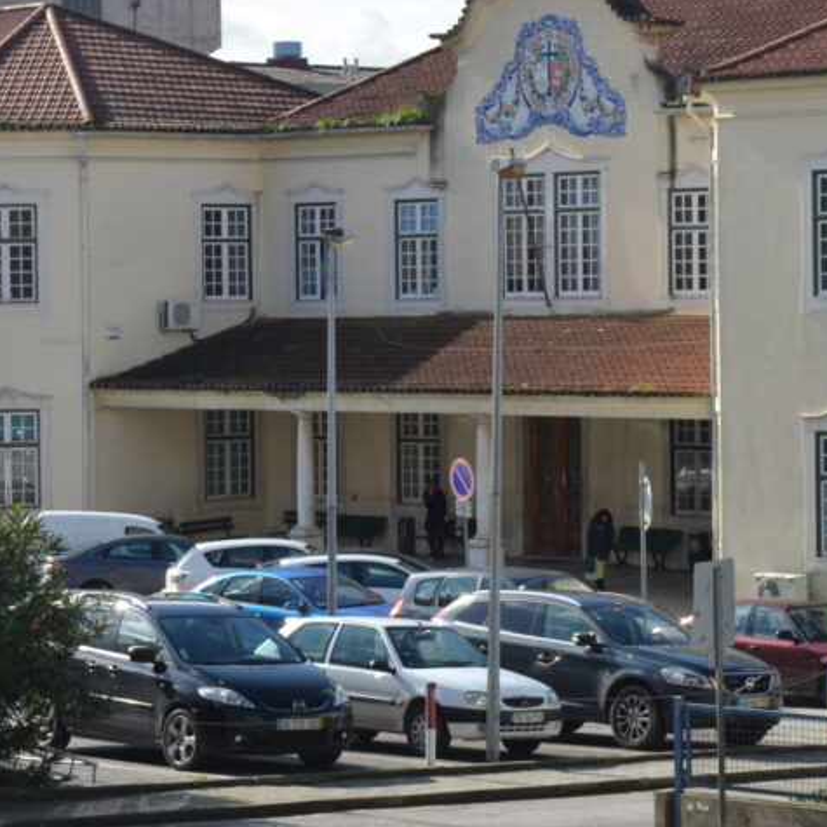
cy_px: 323
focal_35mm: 148
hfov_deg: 11.8
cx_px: 639
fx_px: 4000
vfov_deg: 11.8
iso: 100
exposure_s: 1/320
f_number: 9
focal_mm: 46
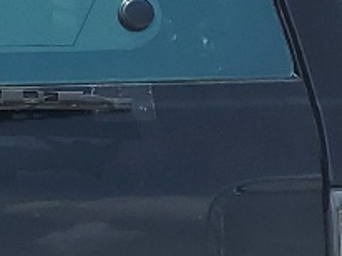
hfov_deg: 9.0
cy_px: 221
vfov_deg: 7.3
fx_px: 1993
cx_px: -422
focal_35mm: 202
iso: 50
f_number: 1.5
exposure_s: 1/3333
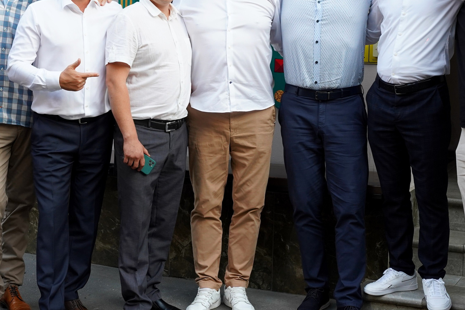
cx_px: 169
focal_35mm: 67
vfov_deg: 20.3
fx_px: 865
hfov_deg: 29.9
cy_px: 122
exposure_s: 1/100
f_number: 7.1
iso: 1000
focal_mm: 37
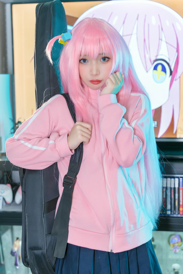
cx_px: 92
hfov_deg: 20.7
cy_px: 137
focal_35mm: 66
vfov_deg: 30.6
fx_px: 502
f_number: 3.5
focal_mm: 65.8
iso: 1000
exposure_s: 1/100
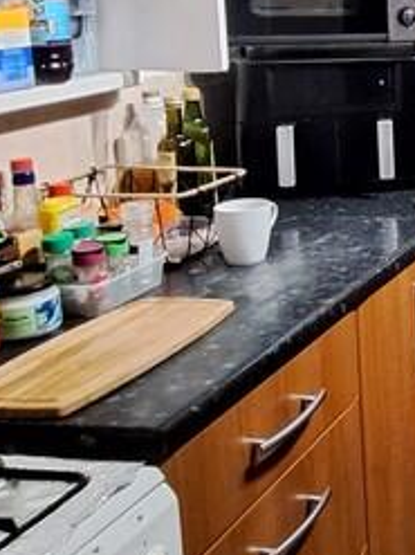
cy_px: 85
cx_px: 763
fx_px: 864
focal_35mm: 54
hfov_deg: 19.5
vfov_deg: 34.1
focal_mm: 1.74
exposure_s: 1/33
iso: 200
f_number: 2.2
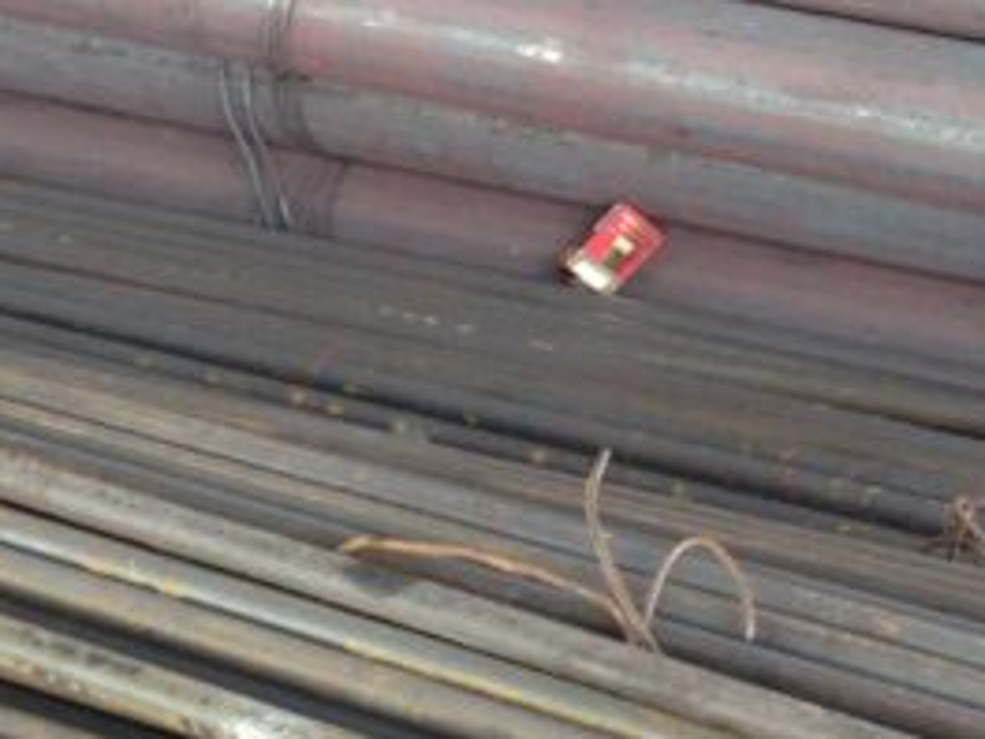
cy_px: 235
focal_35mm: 136
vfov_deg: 10.9
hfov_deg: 14.3
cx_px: 1000
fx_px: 3870
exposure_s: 1/30
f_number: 2.4
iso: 50
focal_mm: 4.28
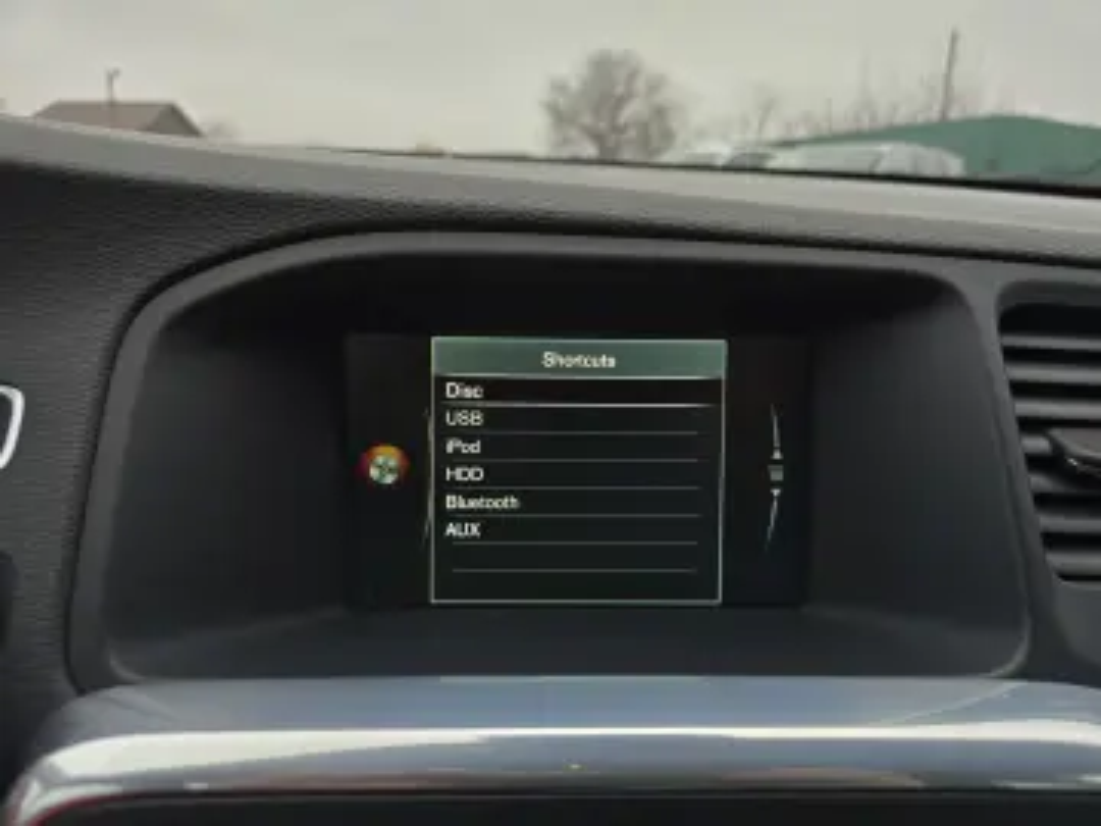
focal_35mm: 23
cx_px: 550
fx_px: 732
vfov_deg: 58.9
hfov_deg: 73.9
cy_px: 413
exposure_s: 1/100
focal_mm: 6.3
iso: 160
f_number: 1.7
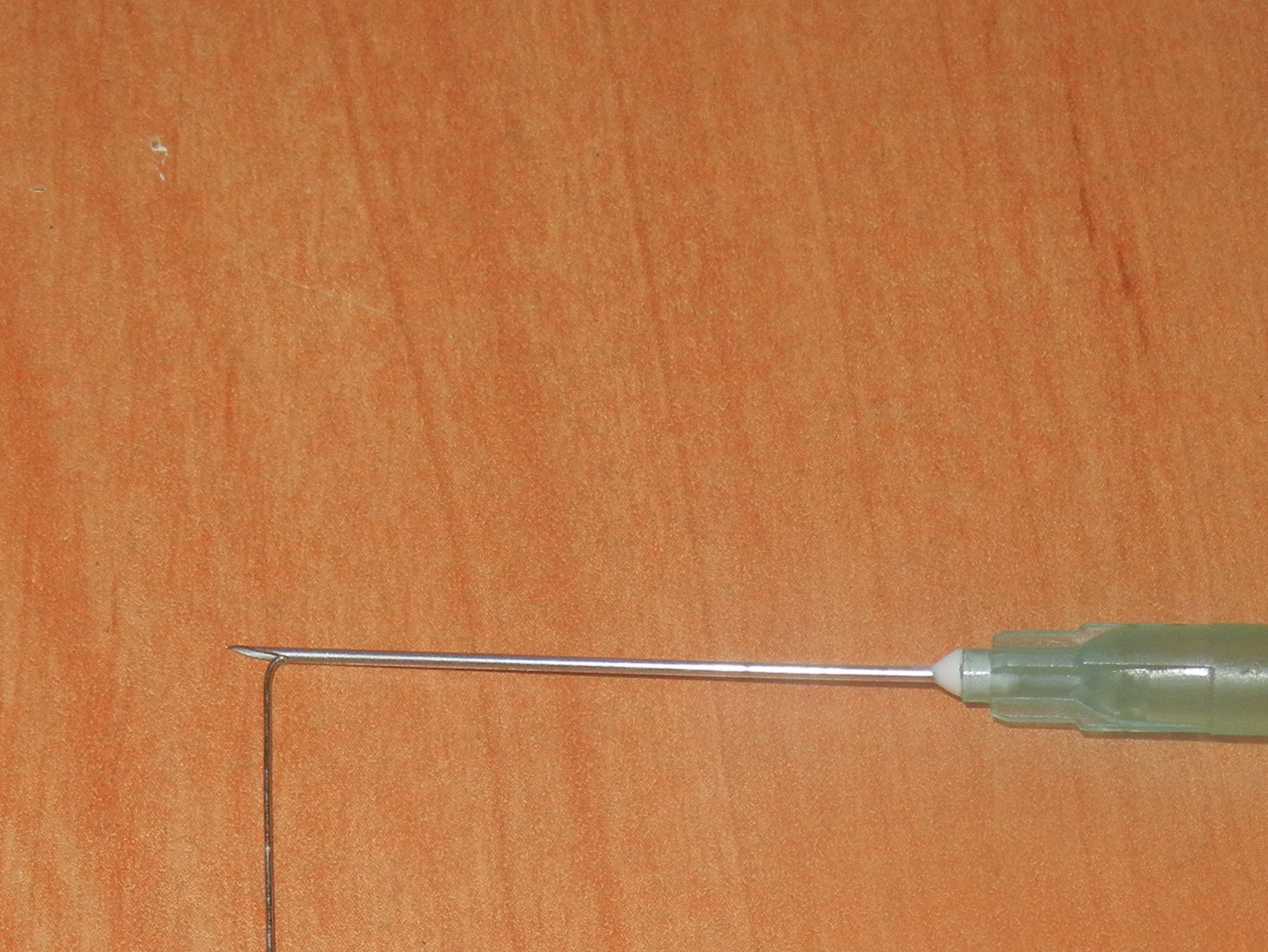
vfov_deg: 13.6
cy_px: 1046
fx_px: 3920
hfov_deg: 18.4
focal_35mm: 107
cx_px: 639
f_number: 7.6
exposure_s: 1/30
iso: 200
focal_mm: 8.1
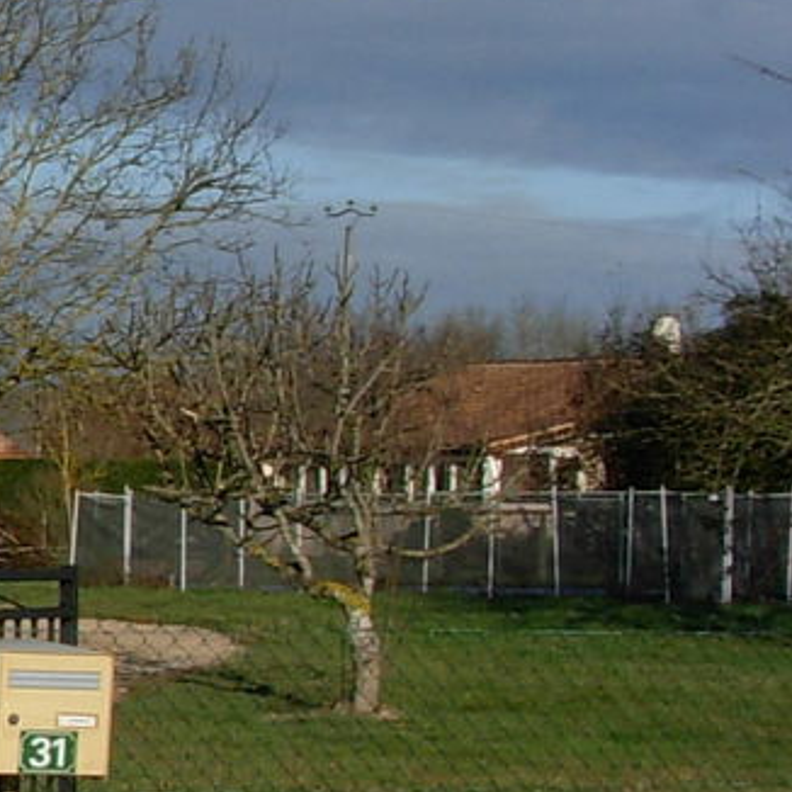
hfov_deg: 9.4
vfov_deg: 10.6
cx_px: -1108
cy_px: 547
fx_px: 4271
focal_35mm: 165
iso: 79
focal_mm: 6.3
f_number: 4.9
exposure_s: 1/745
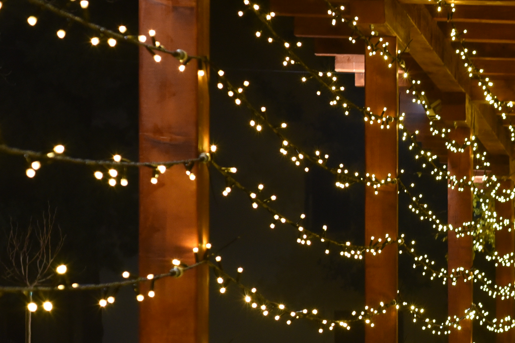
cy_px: 394
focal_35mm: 144
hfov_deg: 13.6
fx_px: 2060
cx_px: 700
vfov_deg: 9.4
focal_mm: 50
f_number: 4.5
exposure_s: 1/100
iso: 2000
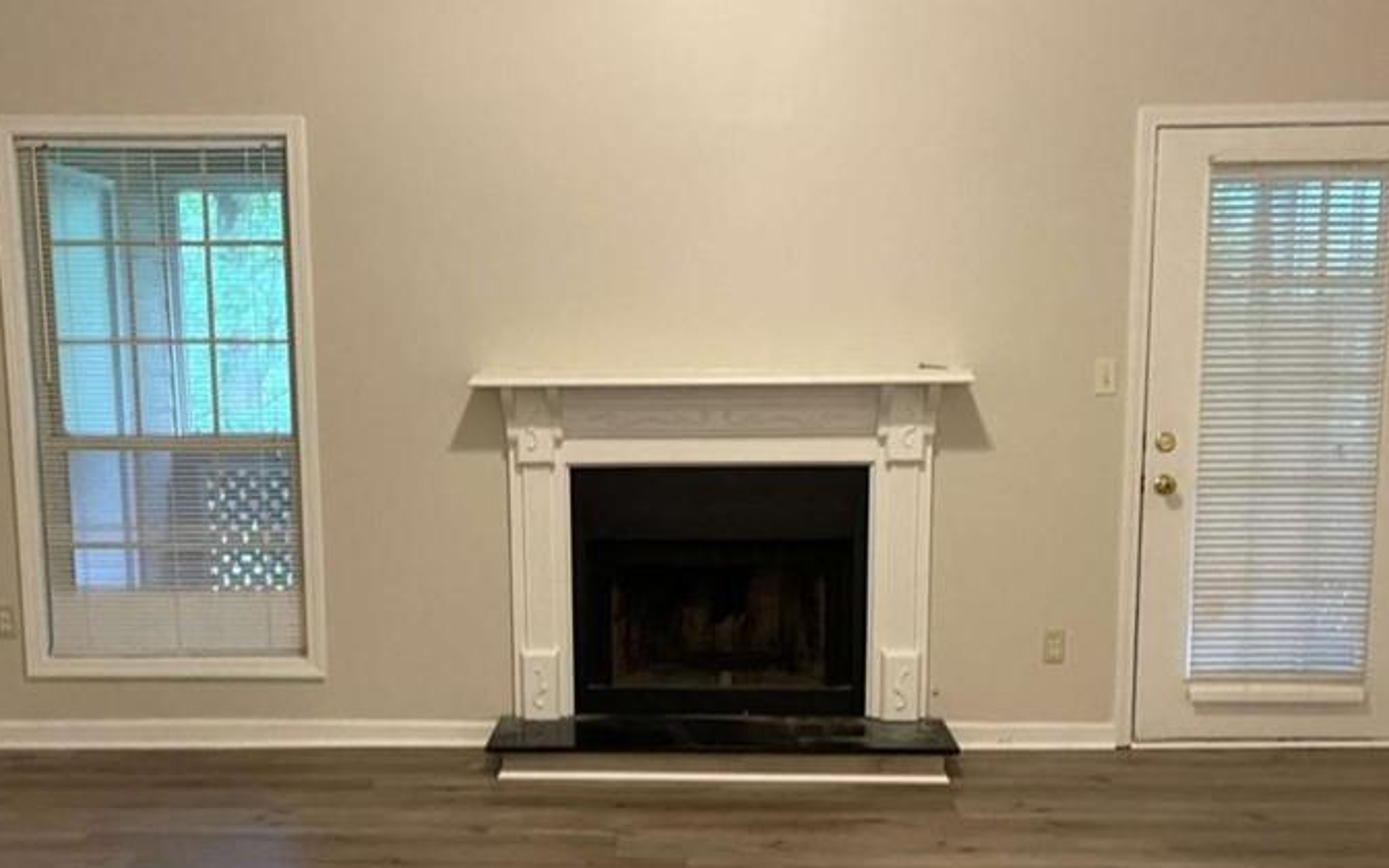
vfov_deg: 30.4
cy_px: 560
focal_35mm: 42
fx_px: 1590
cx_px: 632
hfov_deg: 47.1
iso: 320
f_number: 1.6
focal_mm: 4.2
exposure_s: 1/60
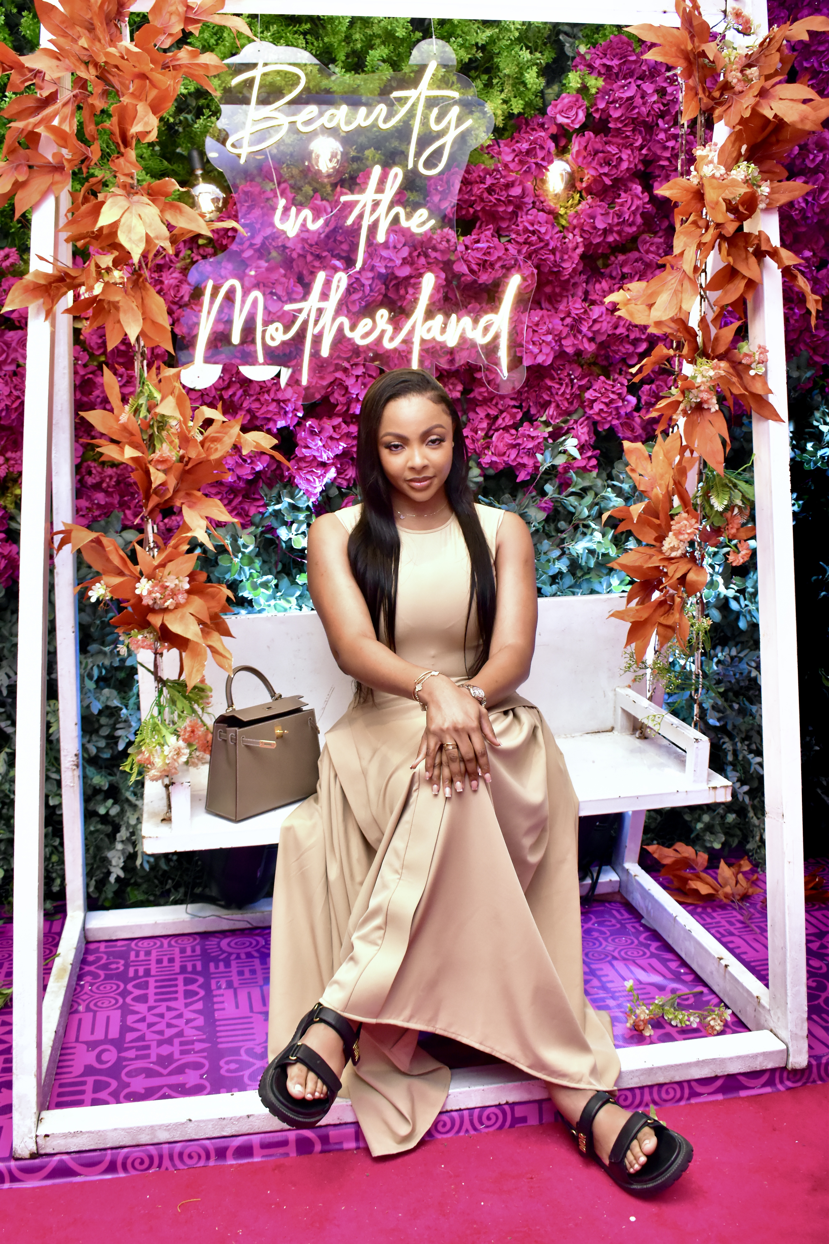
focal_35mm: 33
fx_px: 1140
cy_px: 622
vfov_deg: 57.2
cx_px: 414
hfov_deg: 40.0
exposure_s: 1/250
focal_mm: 22
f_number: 5.6
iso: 3200
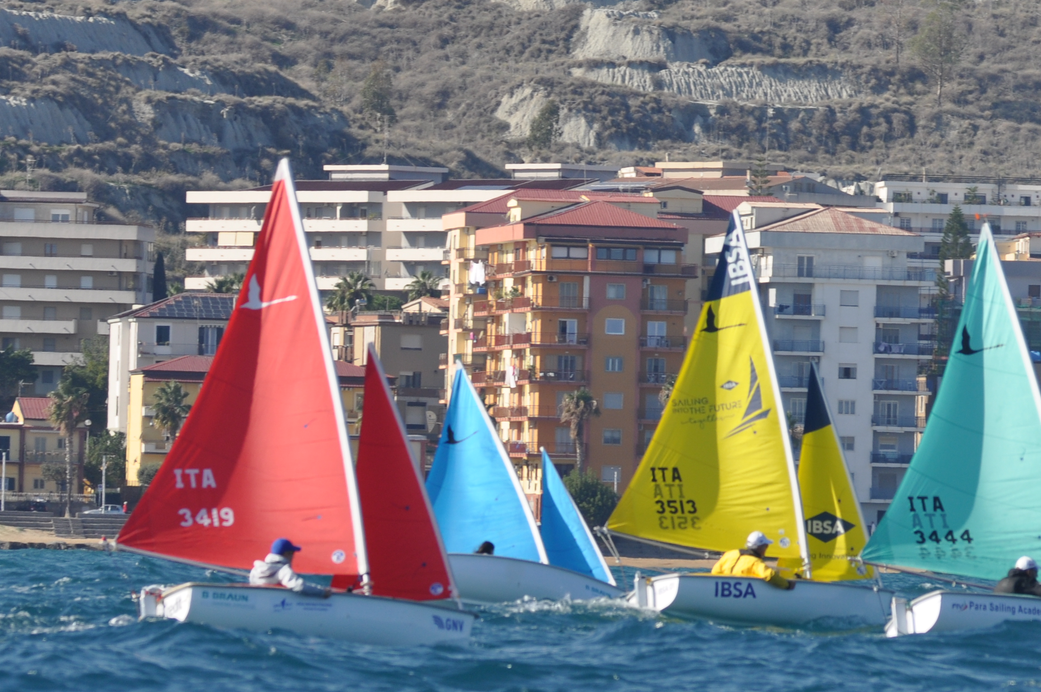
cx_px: 817
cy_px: 243
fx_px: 11958
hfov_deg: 5.0
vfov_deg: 3.3
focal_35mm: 414
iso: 200
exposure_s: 1/640
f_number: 6.3
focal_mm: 150
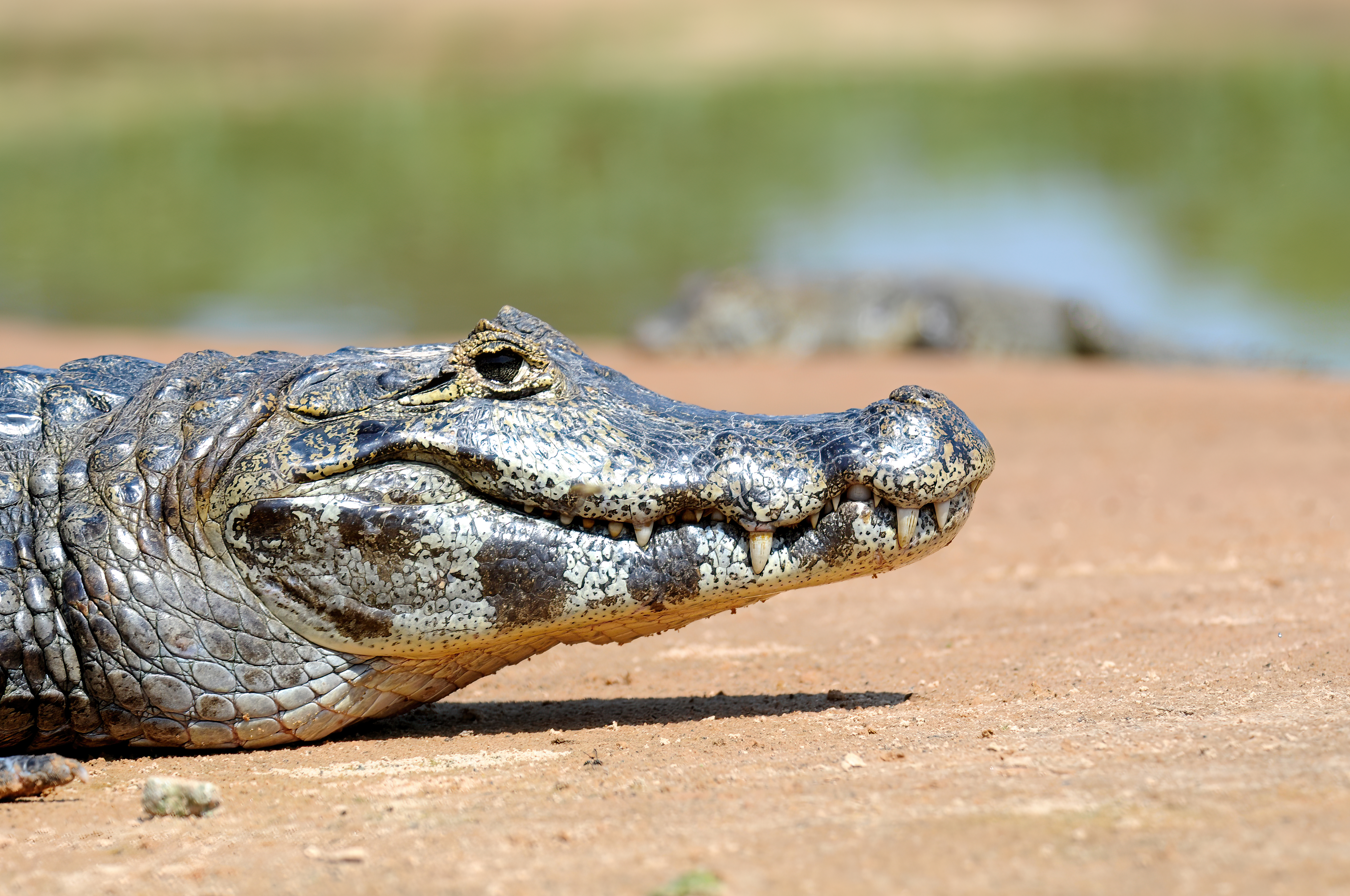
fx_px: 10637
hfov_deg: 7.3
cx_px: 658
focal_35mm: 284
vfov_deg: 4.8
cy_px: 427
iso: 200
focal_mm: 180
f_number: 5.6
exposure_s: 1/640
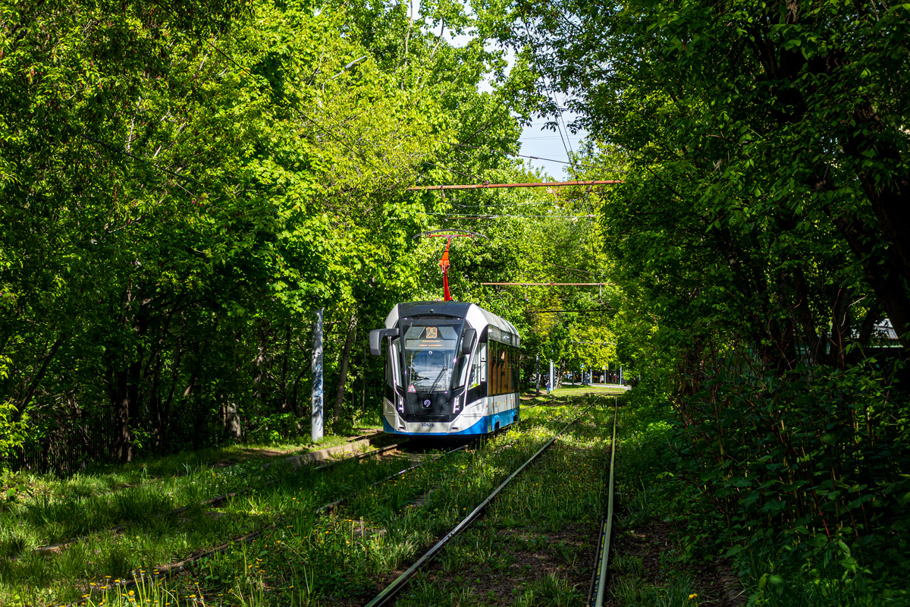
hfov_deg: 29.2
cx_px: 455
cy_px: 304
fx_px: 1744
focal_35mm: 69
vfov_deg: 19.7
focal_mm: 25.63
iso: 80
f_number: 4
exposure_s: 1/640
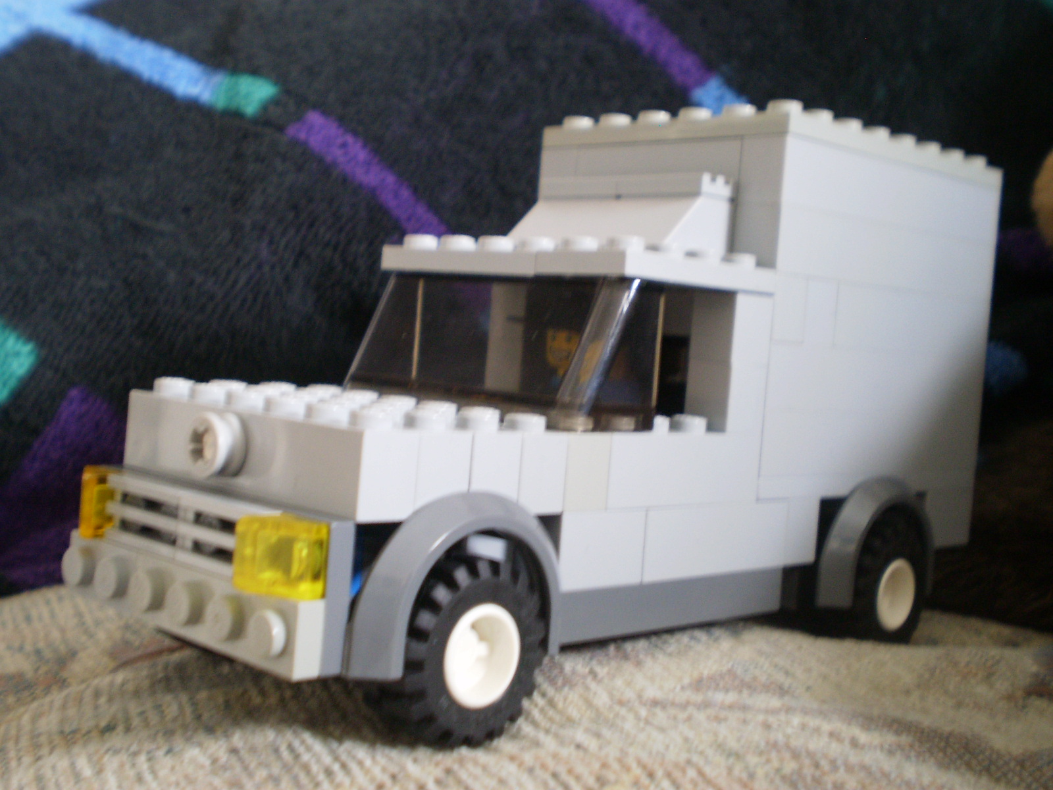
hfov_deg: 44.8
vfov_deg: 34.3
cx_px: 526
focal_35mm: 42
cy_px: 395
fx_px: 1278
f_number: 3.5
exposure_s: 1/2
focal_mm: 7.4
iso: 200
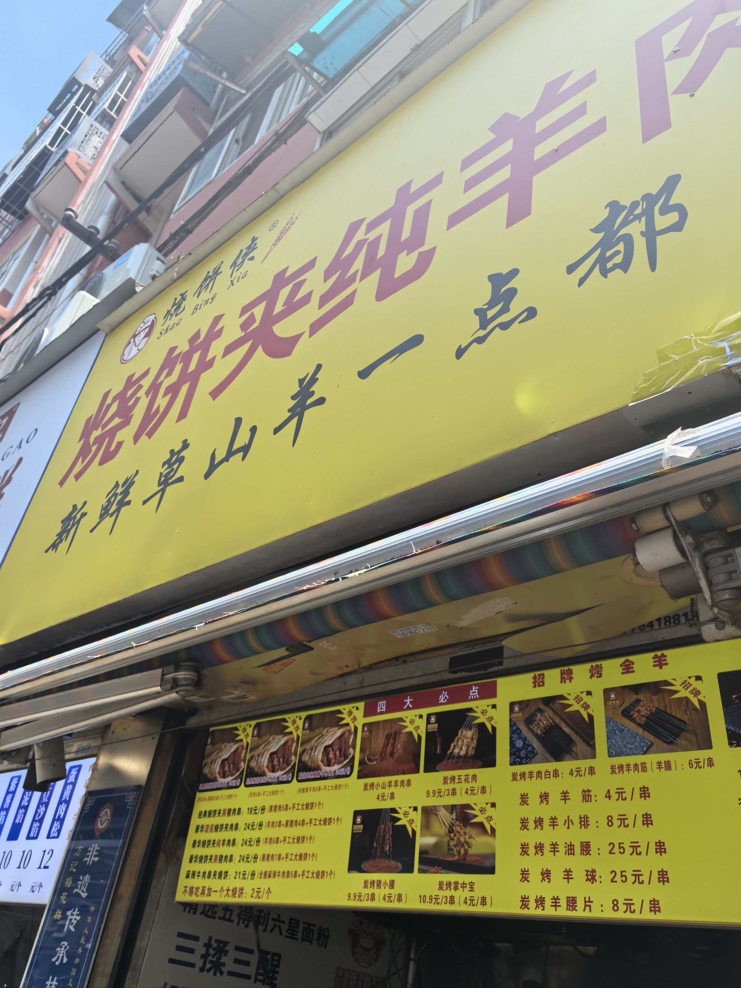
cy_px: 494
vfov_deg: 65.3
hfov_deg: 51.4
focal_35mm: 27
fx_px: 771
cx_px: 370
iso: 50
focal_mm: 5.75
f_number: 2
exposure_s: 1/909
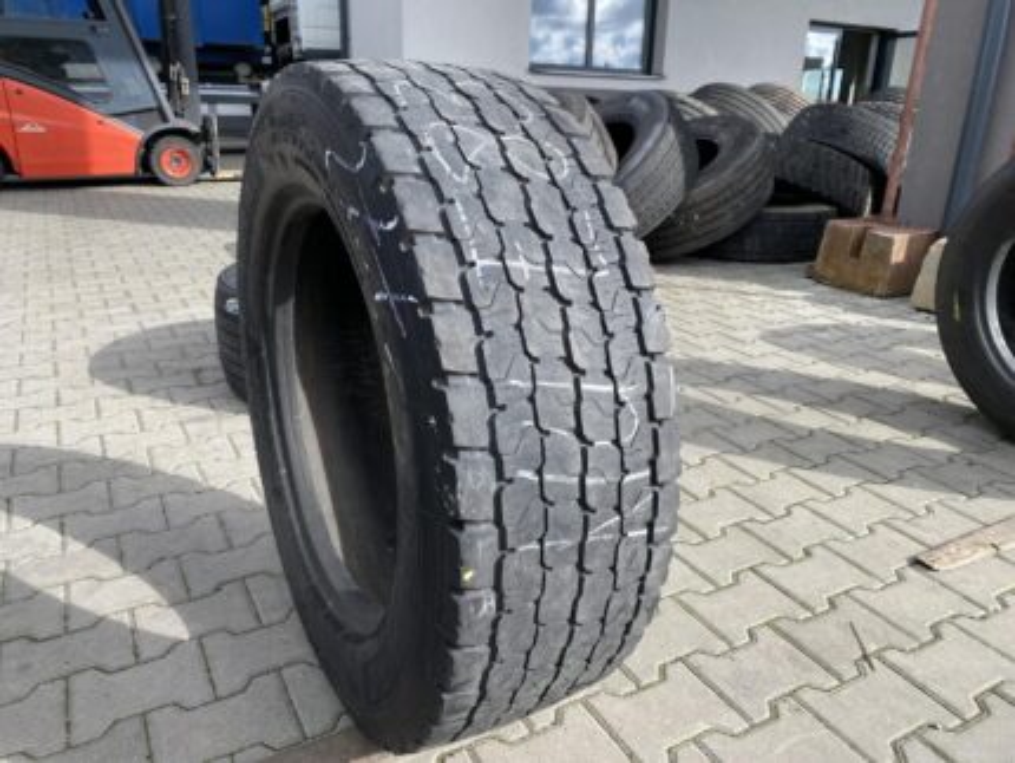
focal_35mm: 26
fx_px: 763
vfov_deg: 53.1
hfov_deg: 67.3
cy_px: 382
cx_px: 508
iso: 32
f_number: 1.8
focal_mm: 4.25
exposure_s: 1/1072
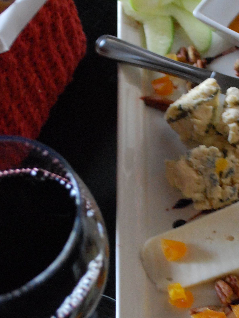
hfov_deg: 15.6
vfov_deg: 20.9
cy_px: 173
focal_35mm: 94
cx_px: 202
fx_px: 865
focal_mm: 26
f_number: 4.2
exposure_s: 1/30
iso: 1400
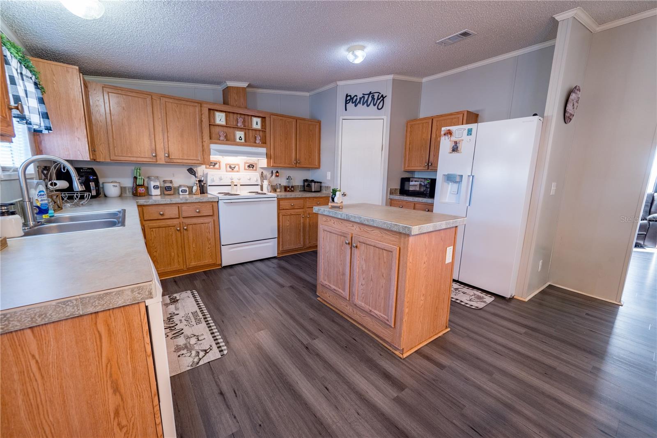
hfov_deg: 104.2
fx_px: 256
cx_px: 328
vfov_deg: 81.2
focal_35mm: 14
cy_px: 219
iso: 320
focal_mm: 14
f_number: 8
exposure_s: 1/5
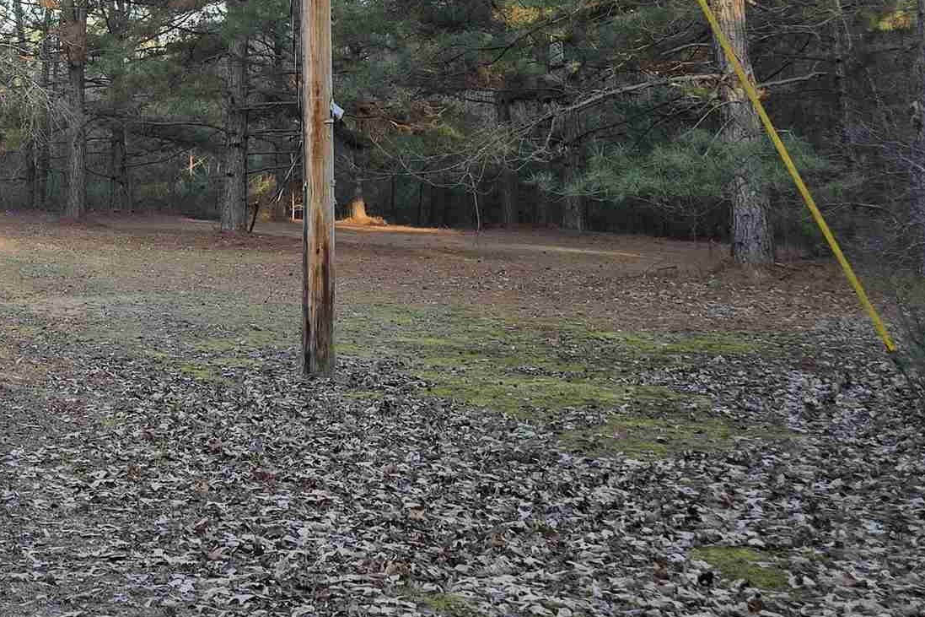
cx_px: -169
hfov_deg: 26.8
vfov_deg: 19.9
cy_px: 61
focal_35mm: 67
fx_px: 1721
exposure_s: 1/180
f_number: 1.7
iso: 16
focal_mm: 6.3
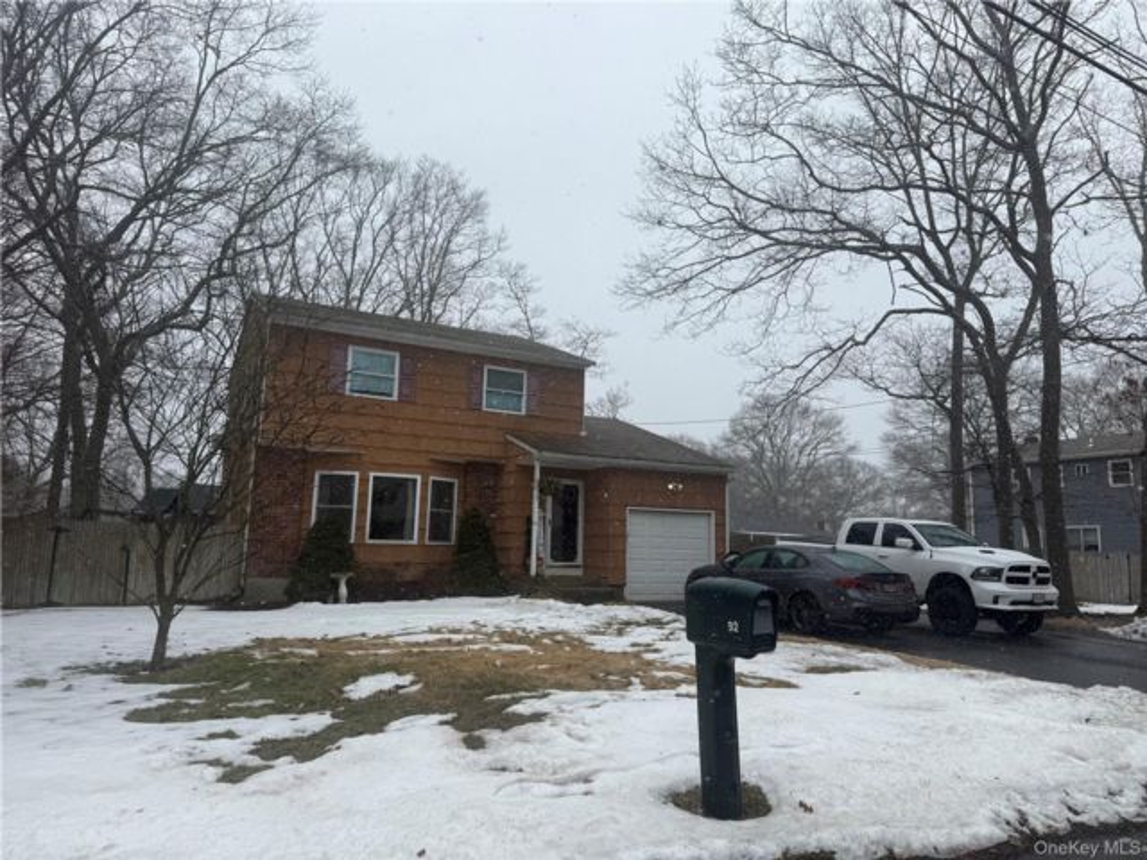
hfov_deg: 71.6
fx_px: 795
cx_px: 574
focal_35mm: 24
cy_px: 430
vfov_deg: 56.8
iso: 80
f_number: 1.78
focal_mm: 6.76
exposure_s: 1/1812
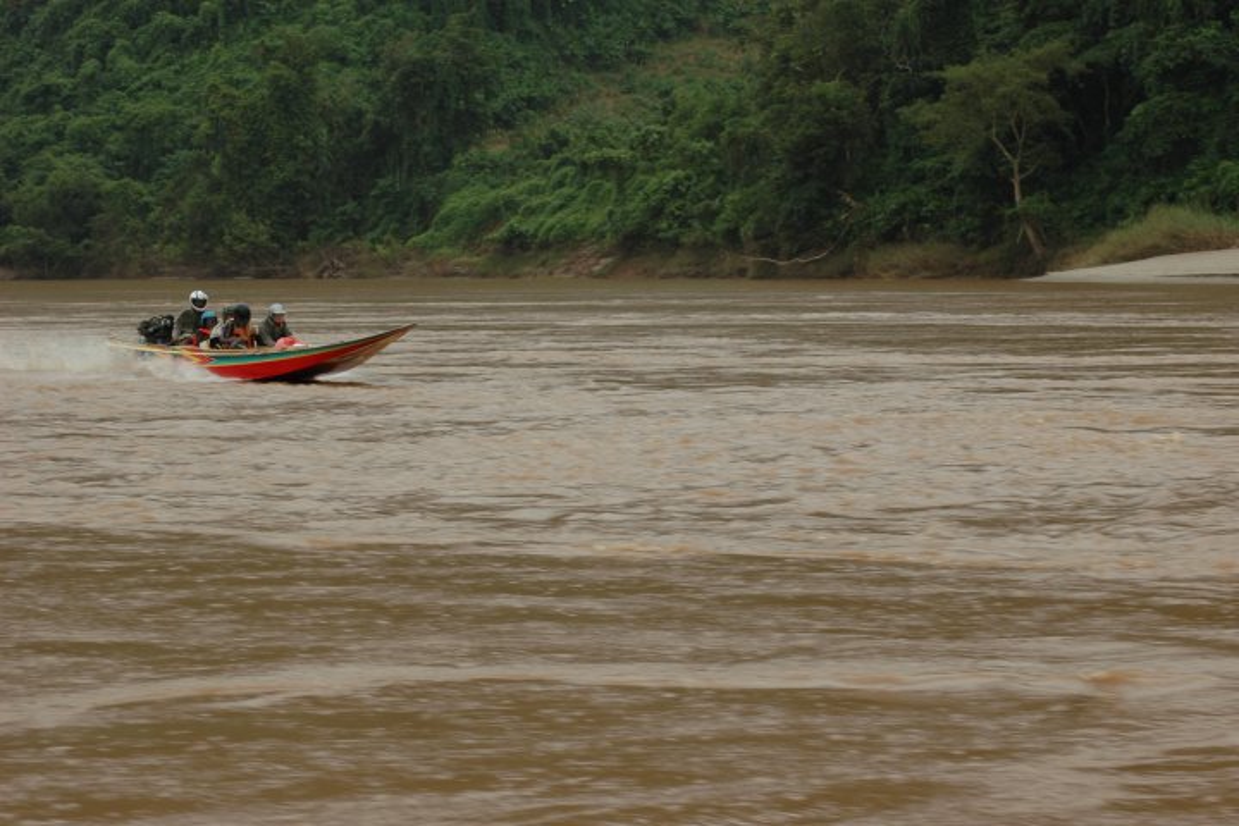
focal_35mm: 105
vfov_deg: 13.0
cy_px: 413
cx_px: 620
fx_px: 3613
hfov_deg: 19.5
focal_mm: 70
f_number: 7.1
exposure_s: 1/160
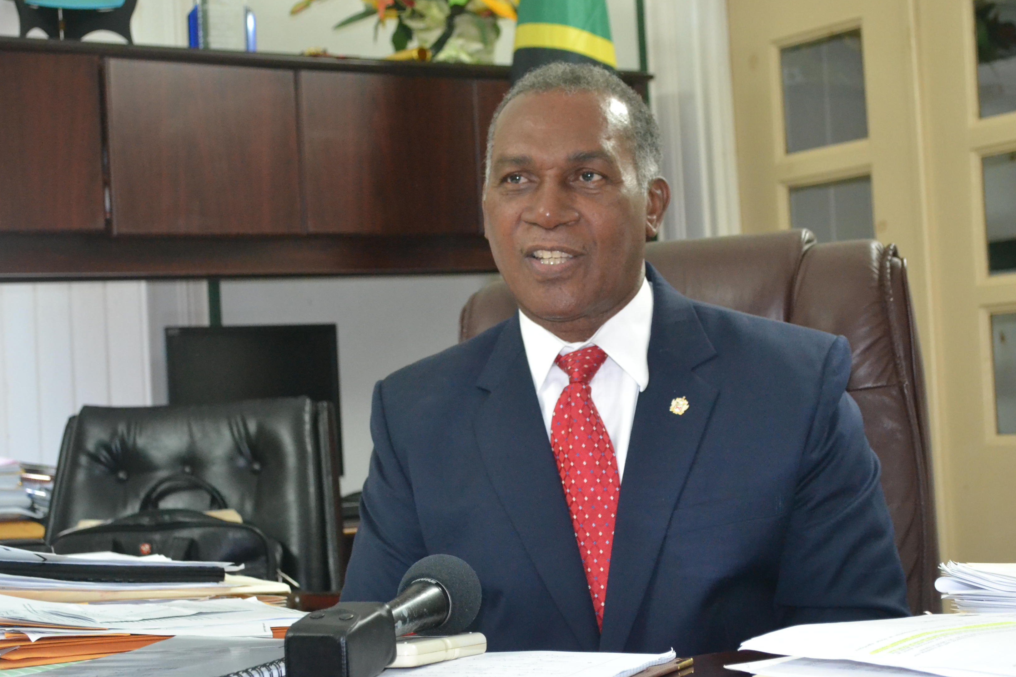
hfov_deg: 30.1
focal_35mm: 67
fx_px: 1891
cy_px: 346
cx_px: 534
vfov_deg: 20.3
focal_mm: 42
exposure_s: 1/60
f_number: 5.3
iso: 3200
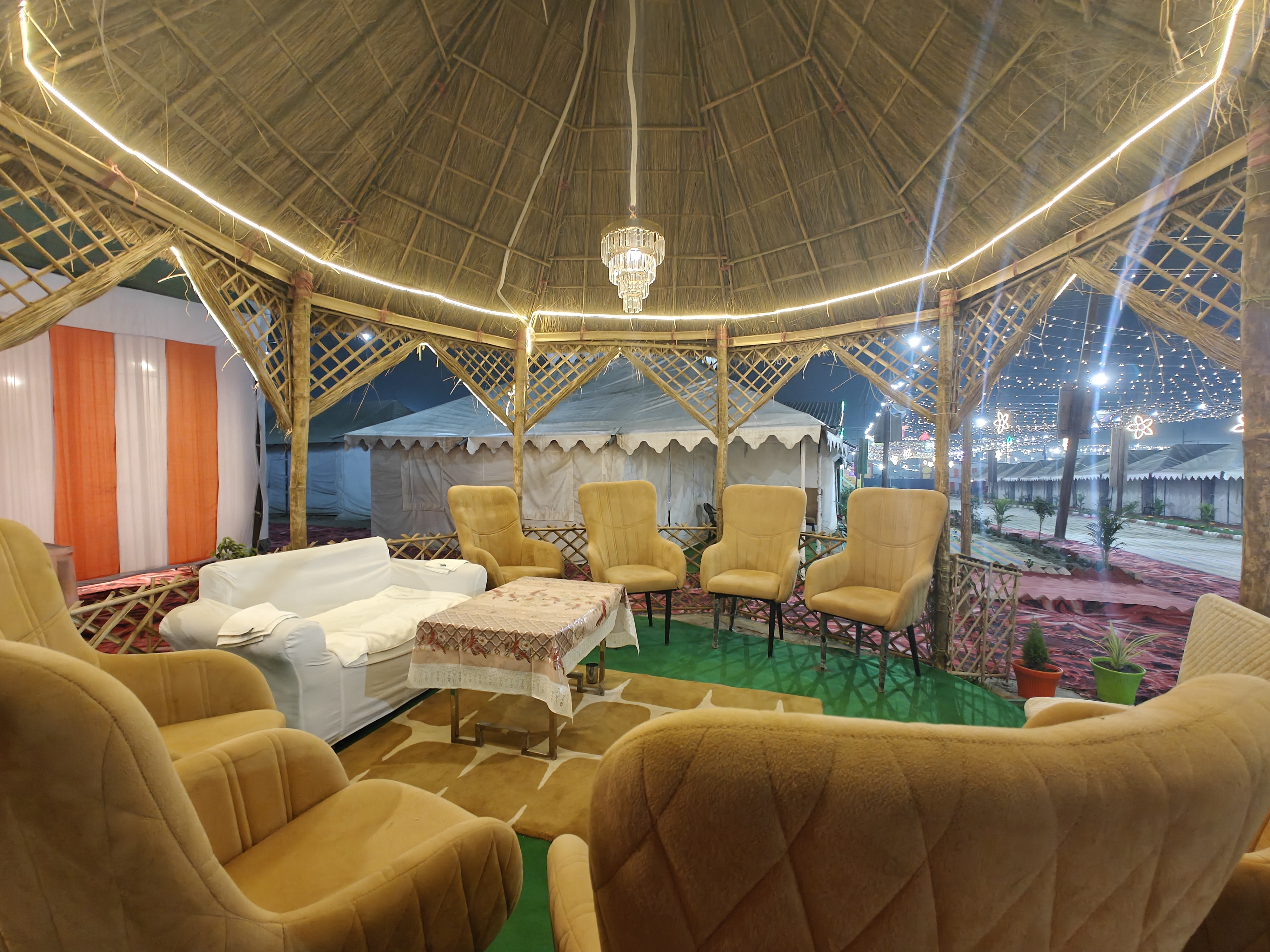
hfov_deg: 102.1
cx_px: 635
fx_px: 514
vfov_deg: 85.7
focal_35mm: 14
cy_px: 476
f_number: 2.2
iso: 200
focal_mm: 2.62
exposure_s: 1/33
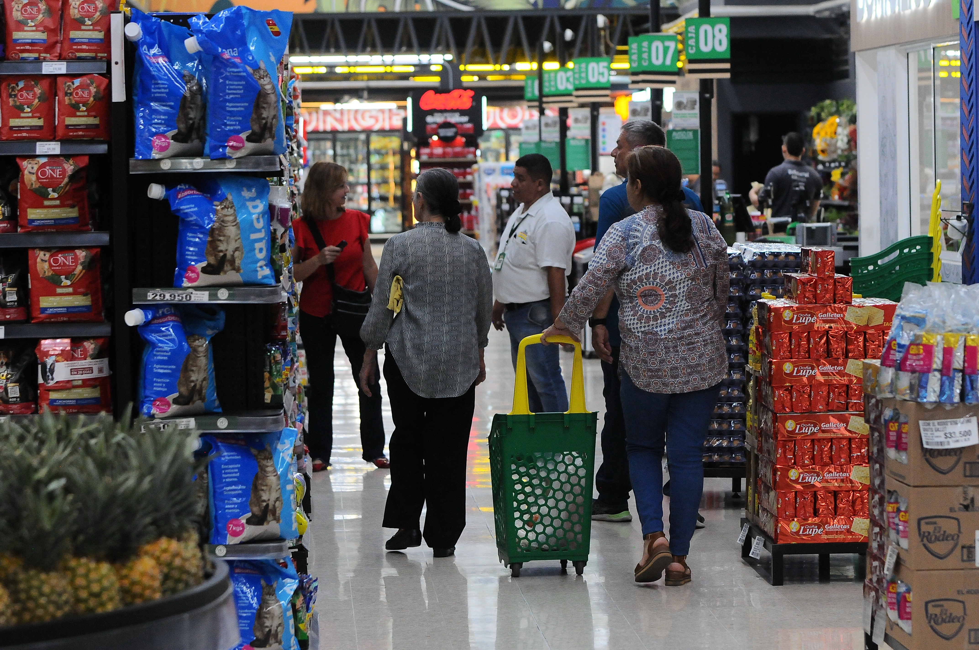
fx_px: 3504
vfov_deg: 10.6
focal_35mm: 129
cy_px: 325
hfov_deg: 15.9
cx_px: 490
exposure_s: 1/320
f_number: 4
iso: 1600
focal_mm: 86
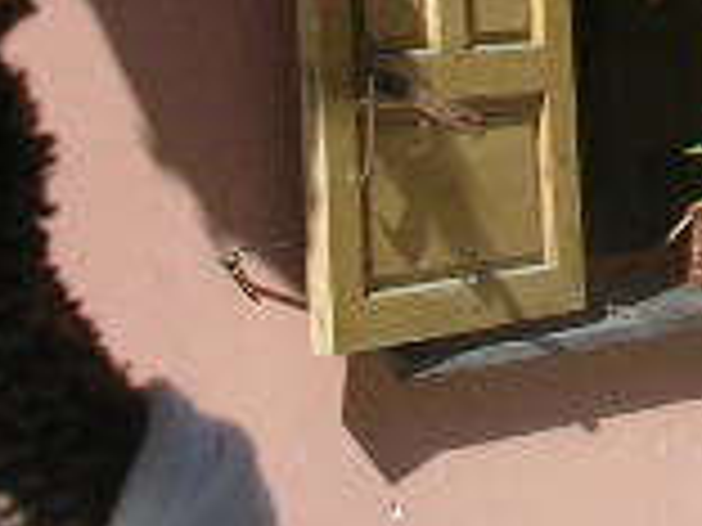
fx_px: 3164
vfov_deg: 9.1
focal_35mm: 156
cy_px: -400
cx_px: 882
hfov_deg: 12.3
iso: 50
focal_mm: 5.8
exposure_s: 1/225
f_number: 5.6
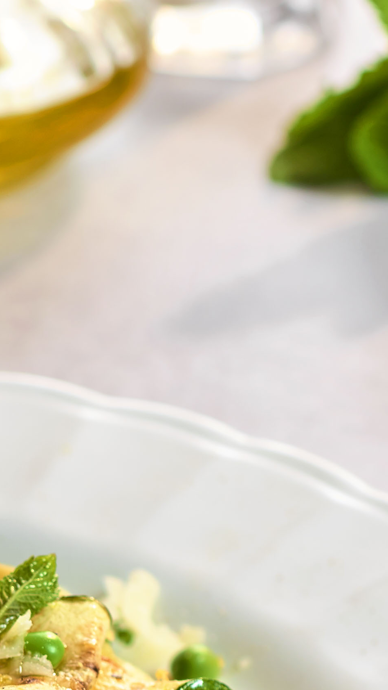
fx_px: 5834
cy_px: 400
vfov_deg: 6.8
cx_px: -186
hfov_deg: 3.8
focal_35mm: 319
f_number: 6
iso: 100
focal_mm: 85
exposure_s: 1/125
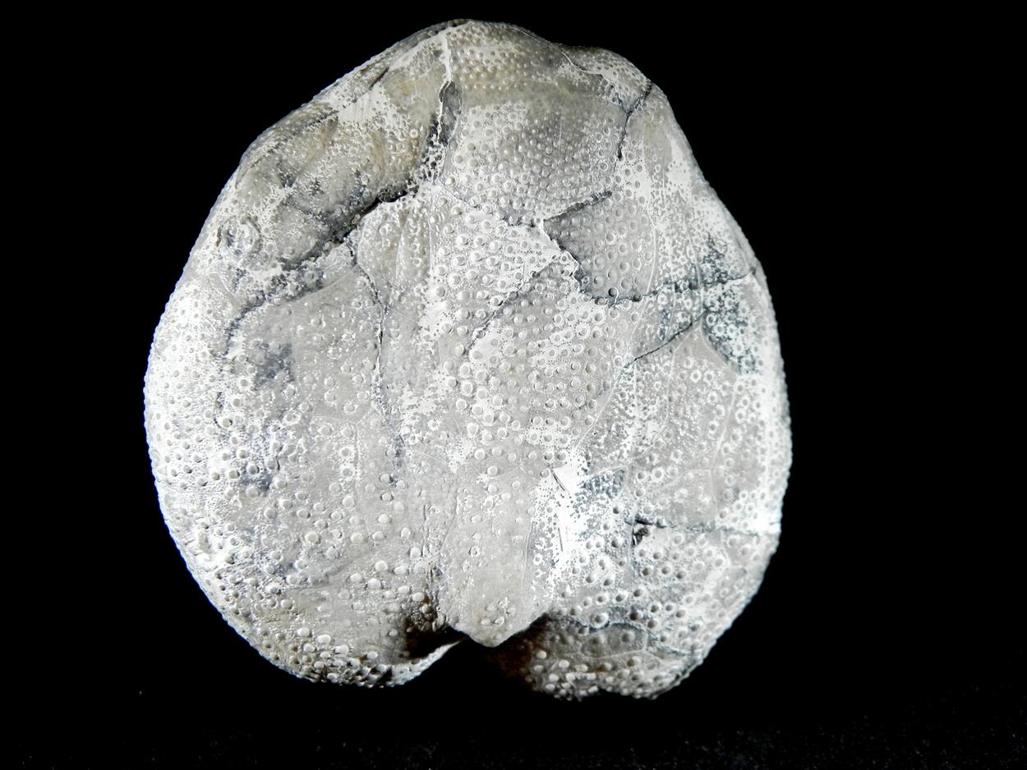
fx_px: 1098
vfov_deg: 38.7
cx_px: 514
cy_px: 385
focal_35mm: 37
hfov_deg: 50.1
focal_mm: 6.6
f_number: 3.2
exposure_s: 1/101
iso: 160
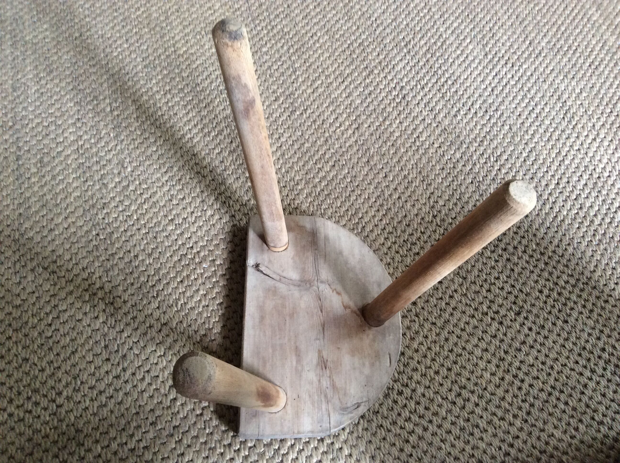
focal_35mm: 32
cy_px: 232
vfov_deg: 44.1
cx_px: 310
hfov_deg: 56.9
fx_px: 572
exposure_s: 1/25
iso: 125
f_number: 2.4
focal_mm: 3.3
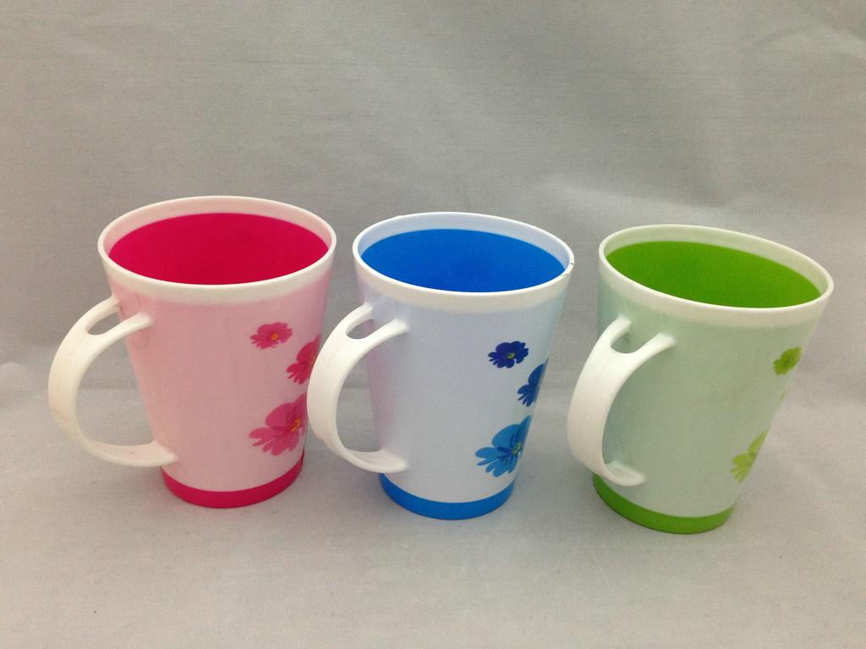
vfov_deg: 42.9
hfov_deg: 55.4
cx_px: 433
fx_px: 826
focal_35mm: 33
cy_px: 324
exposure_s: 1/20
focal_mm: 4.13
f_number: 2.4
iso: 160
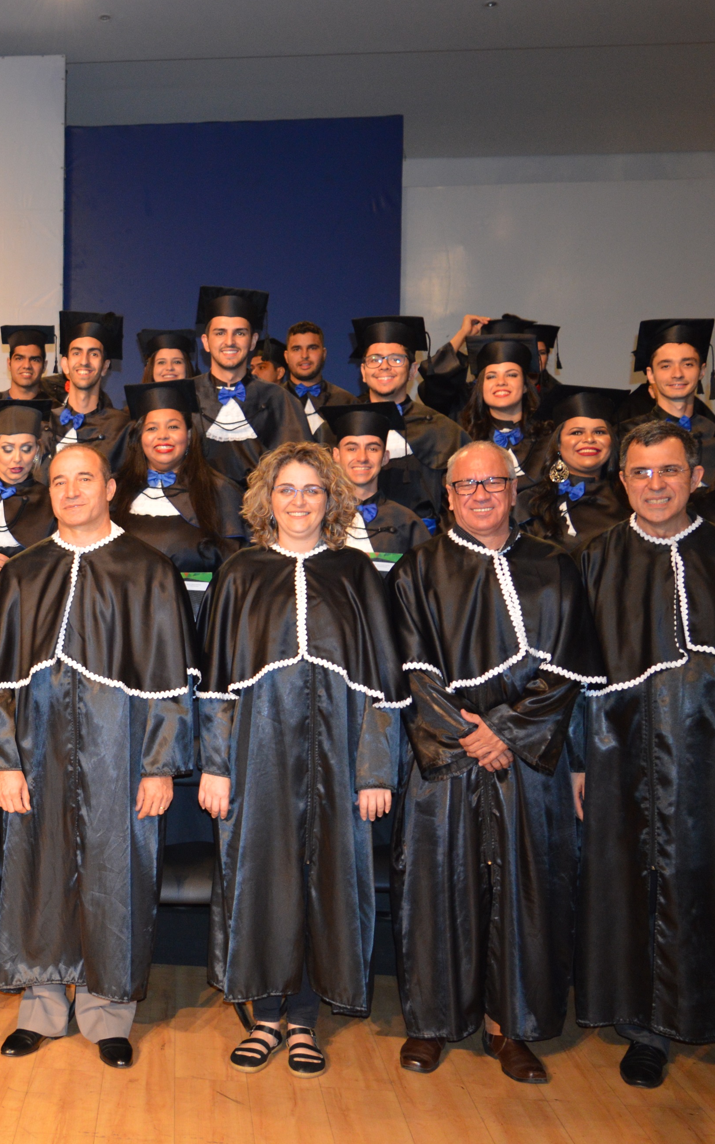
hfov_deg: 28.4
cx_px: -19
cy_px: 572
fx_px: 1310
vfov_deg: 47.2
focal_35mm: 42
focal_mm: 18
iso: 720
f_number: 3.5
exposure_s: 1/60
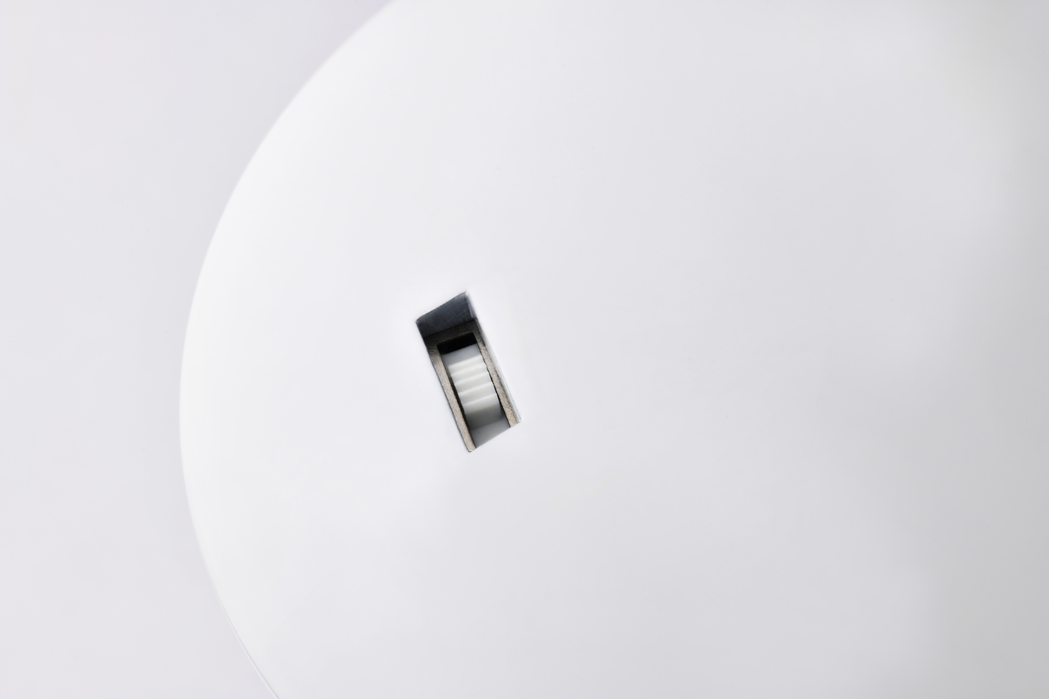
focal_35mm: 100
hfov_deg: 20.4
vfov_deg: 13.7
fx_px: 2914
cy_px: 350
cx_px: 524
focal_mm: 100
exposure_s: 1/30
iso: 125
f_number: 22
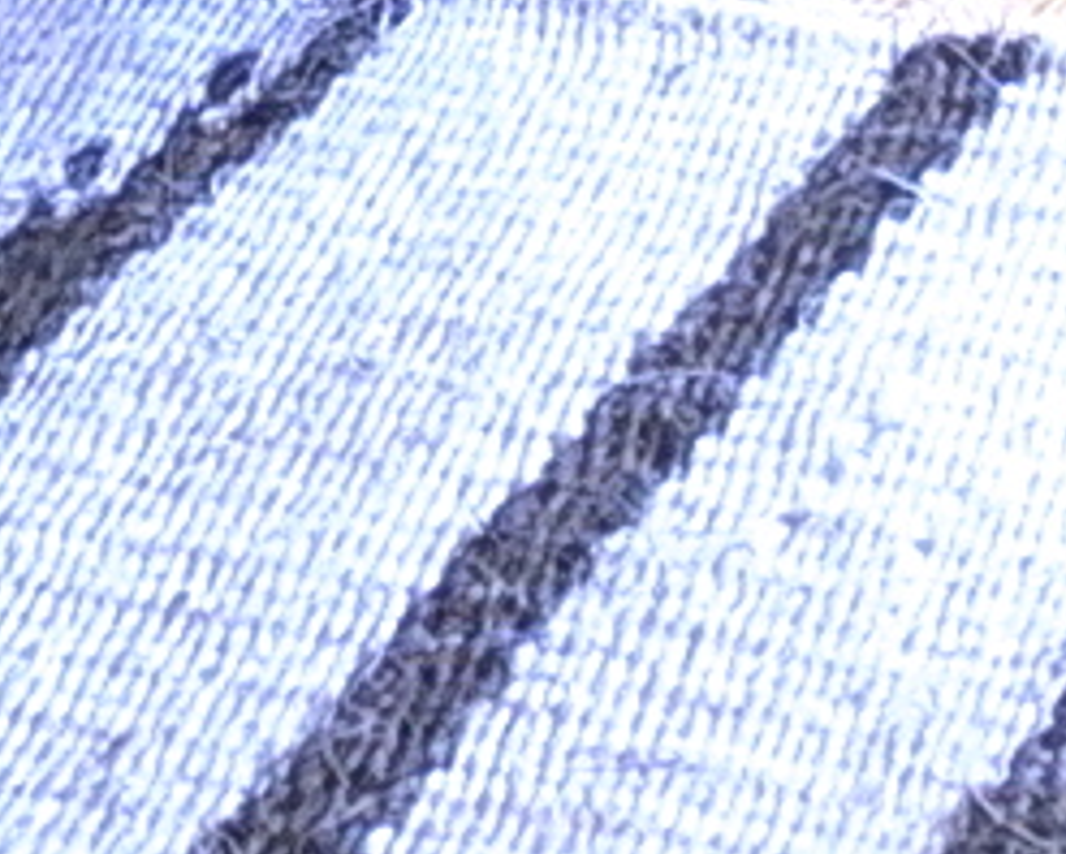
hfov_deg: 13.0
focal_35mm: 146
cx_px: -78
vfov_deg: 10.6
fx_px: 4610
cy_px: 224
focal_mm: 7.13
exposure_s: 1/42.6
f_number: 2.04
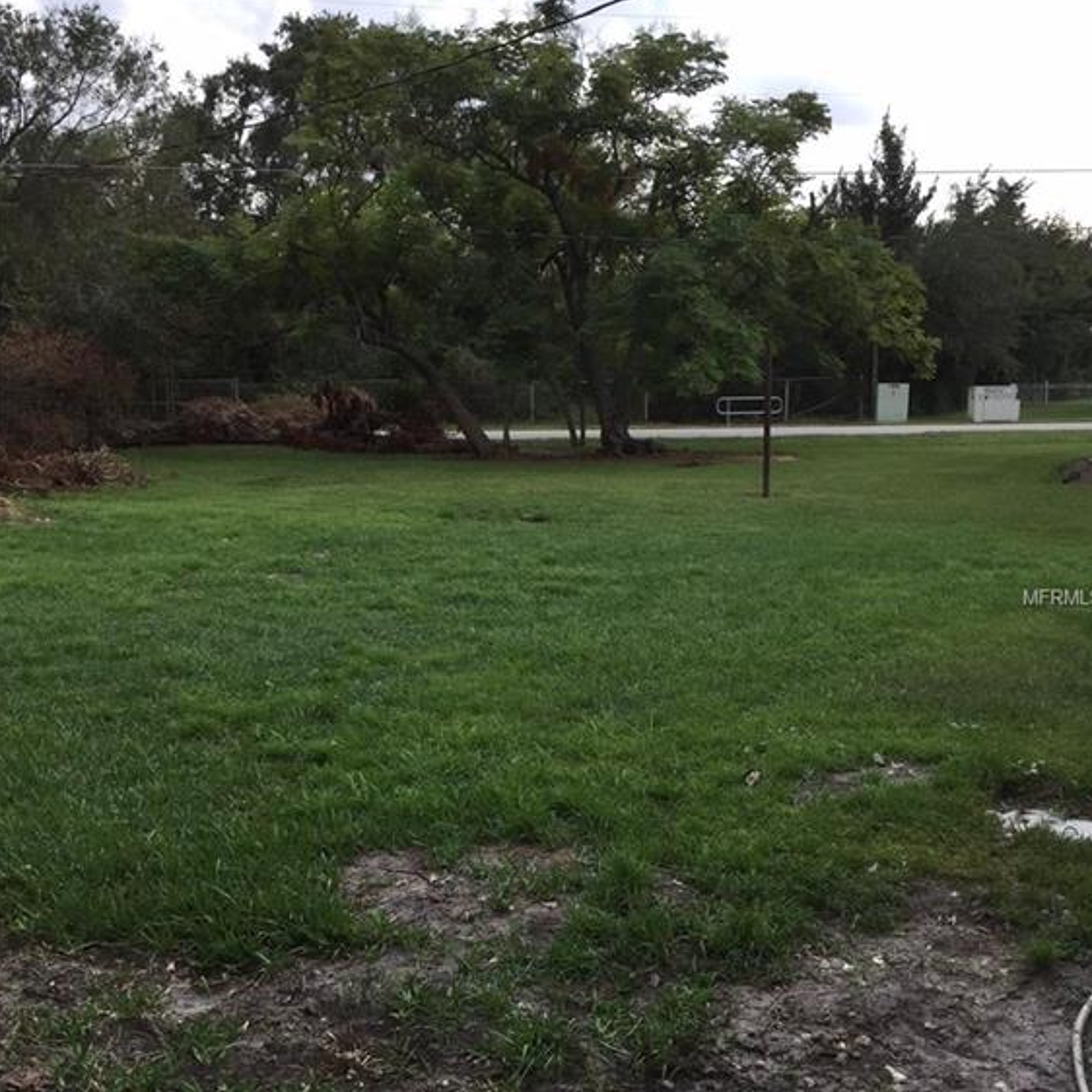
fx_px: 1249
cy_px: 598
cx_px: 552
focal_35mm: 35
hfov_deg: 47.2
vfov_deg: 47.2
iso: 40
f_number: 2.2
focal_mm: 4.15
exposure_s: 1/100
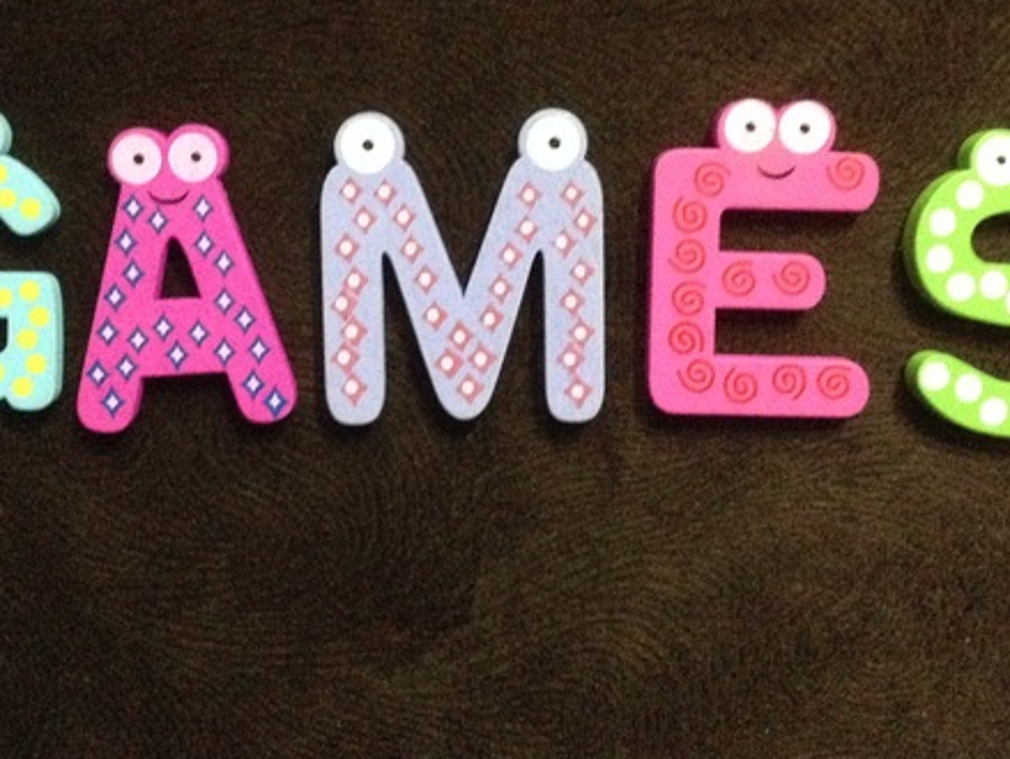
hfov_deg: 39.5
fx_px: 1402
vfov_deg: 30.2
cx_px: 430
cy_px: 274
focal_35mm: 48
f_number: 2.4
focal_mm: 3.3
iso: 640
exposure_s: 1/15
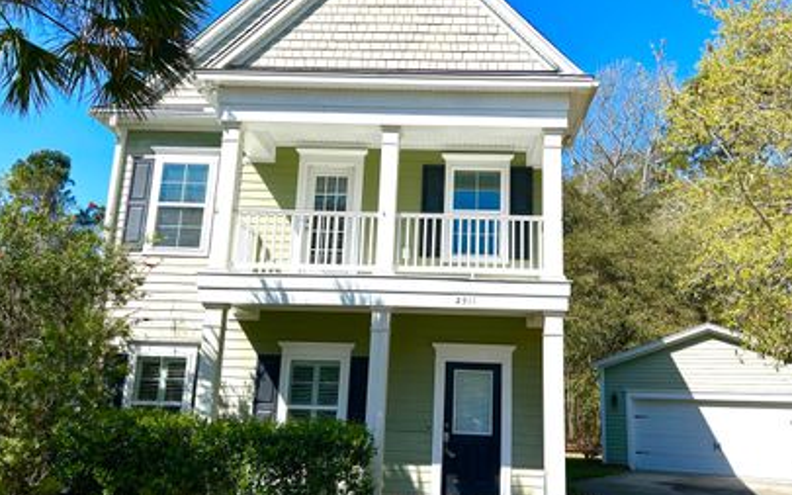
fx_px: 734
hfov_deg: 56.6
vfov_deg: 37.2
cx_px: 436
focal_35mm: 34
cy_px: 218
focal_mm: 5.7
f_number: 1.5
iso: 50
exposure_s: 1/5319
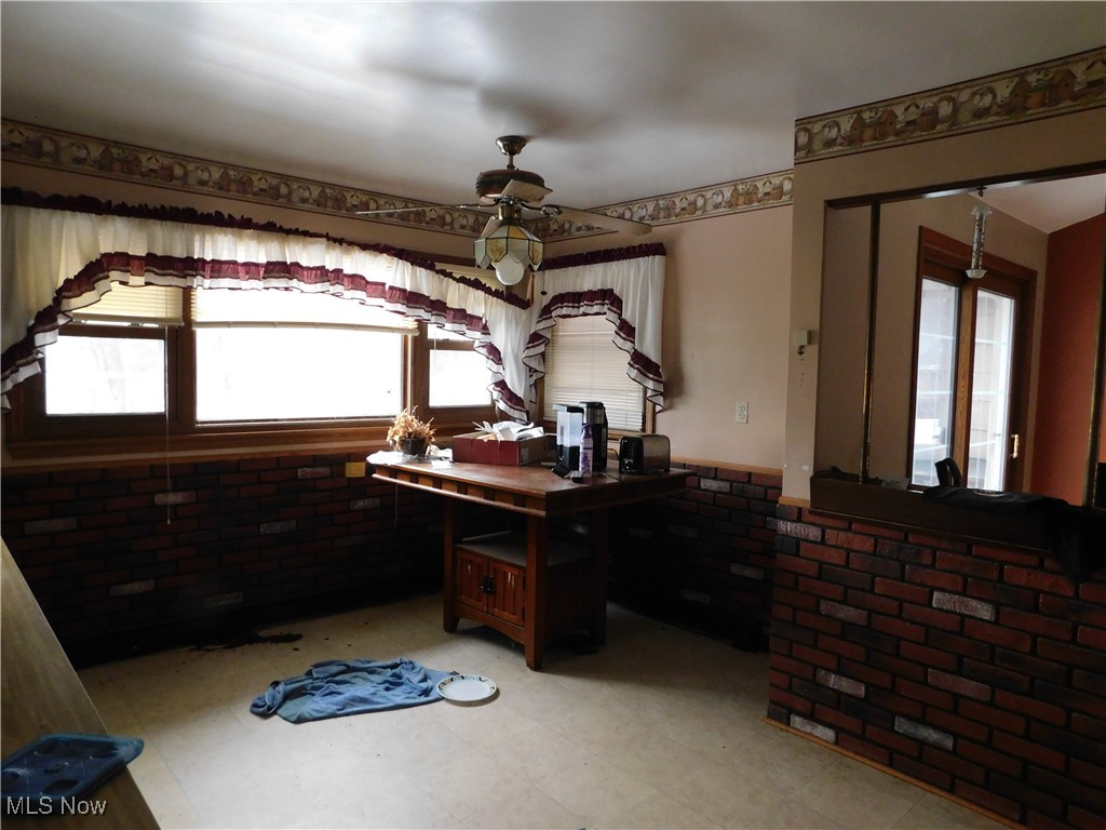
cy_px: 415
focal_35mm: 23
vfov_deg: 58.9
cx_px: 553
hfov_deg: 73.9
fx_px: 735
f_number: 3
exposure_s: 1/30
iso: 360
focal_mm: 4
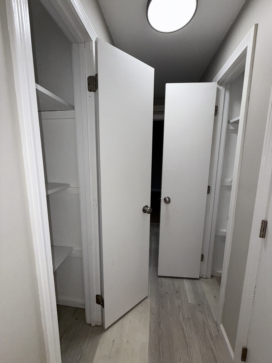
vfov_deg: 102.1
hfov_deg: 85.7
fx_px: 147
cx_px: 136
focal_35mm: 14
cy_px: 182
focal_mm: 2.22
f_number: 2.2
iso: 64
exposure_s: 1/122
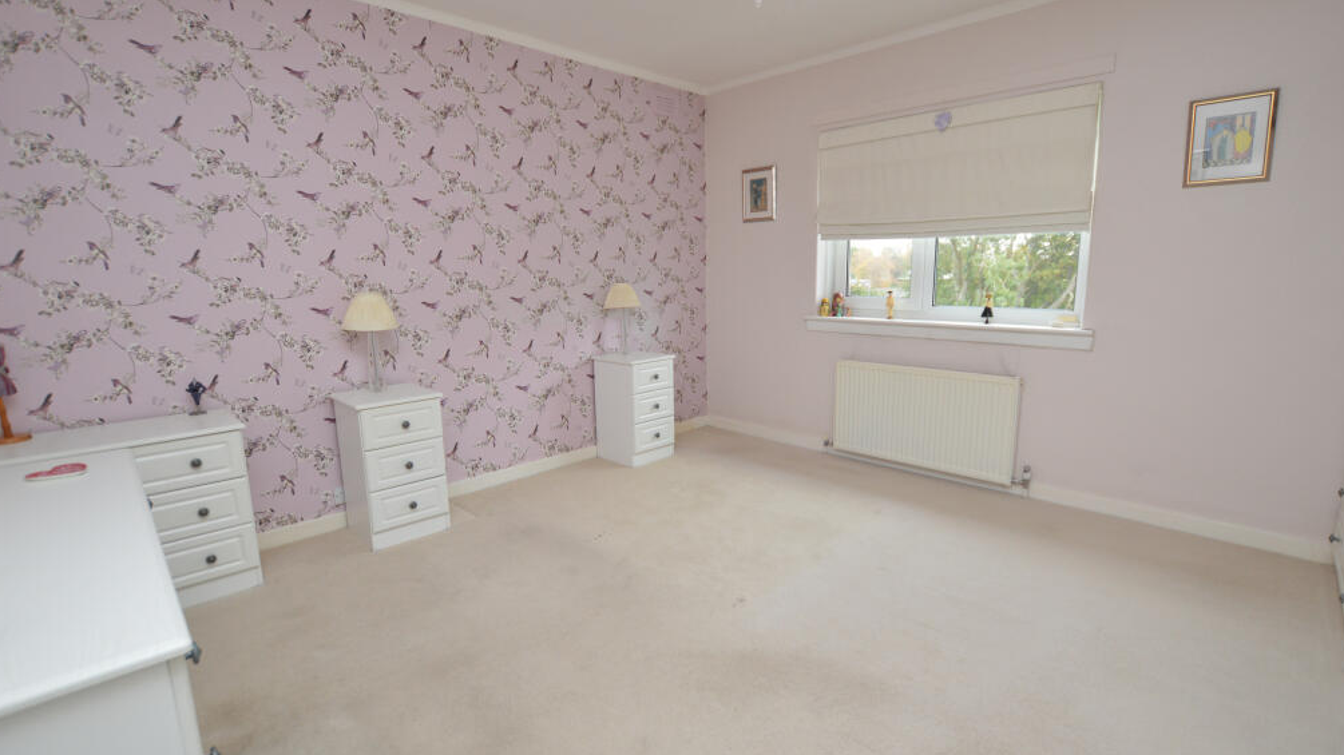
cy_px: 368
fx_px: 570
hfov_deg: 99.4
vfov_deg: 67.1
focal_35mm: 16
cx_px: 678
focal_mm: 10
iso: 400
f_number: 4
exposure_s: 1/60
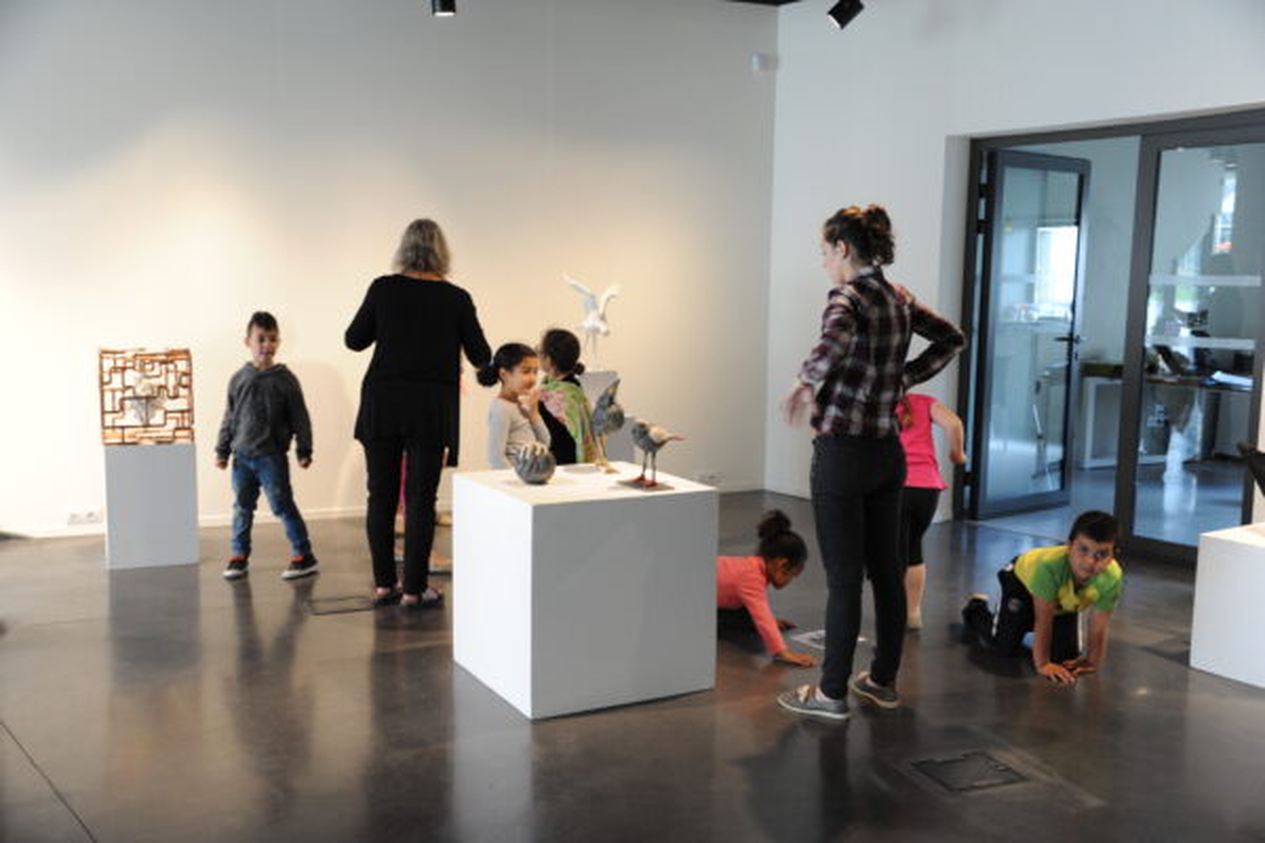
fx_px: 1230
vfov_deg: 37.9
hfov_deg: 54.4
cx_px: 632
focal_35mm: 35
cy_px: 422
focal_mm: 35
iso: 1600
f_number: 5
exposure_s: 1/100
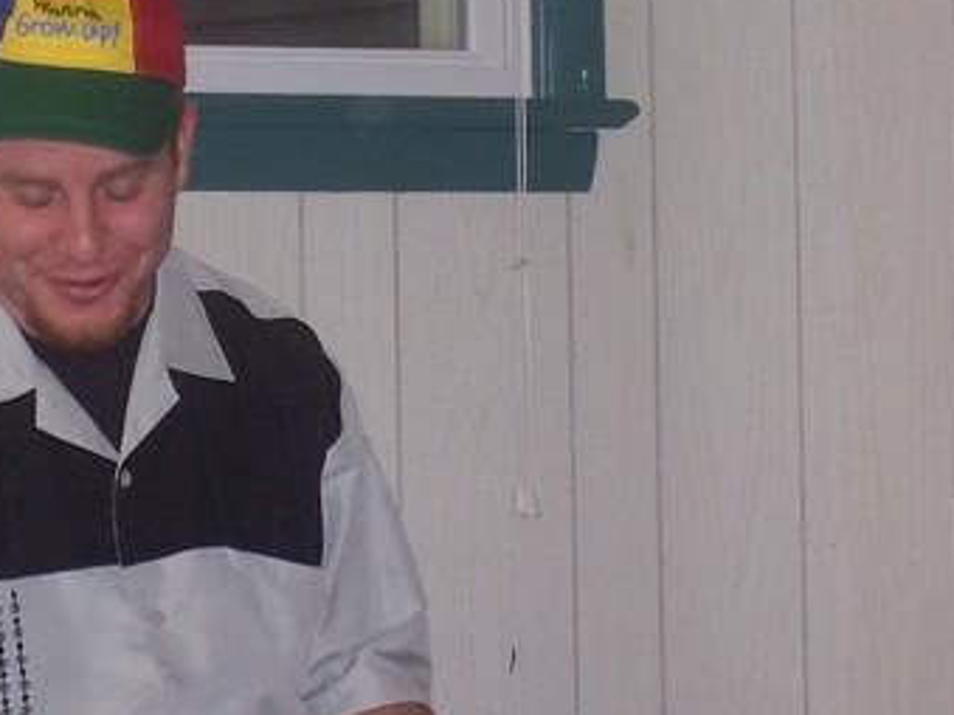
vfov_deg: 8.8
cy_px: 205
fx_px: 4628
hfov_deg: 11.7
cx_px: 70
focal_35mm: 168
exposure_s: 1/90
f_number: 4.1
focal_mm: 13.5
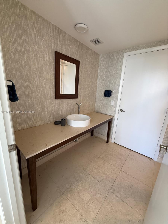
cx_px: 84
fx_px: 91
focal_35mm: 14
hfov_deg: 85.7
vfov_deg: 102.1
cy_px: 112
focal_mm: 2.22
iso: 250
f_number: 2.2
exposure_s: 1/120
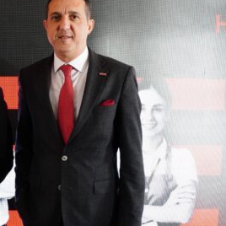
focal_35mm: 53
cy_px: 105
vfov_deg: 32.2
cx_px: -2
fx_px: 391
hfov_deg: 29.9
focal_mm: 24
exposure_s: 1/125
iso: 6400
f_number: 5.6
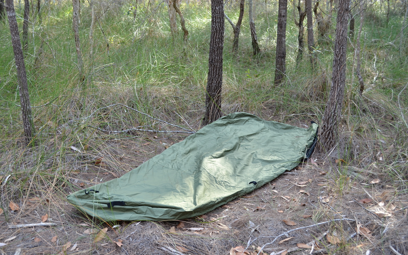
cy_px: 128
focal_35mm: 40
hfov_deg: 49.3
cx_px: 203
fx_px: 445
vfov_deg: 32.0
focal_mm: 26
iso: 100
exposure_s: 1/25
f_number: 5
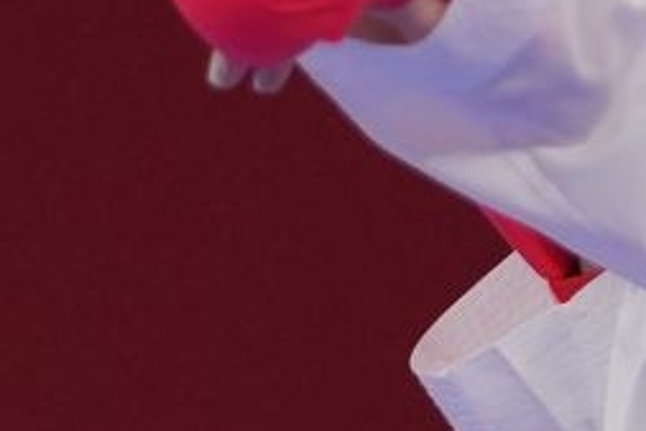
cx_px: 454
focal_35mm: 1985
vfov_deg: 0.7
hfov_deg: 1.0
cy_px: 324
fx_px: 35639
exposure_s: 1/1000
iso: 500
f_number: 2.8
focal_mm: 186
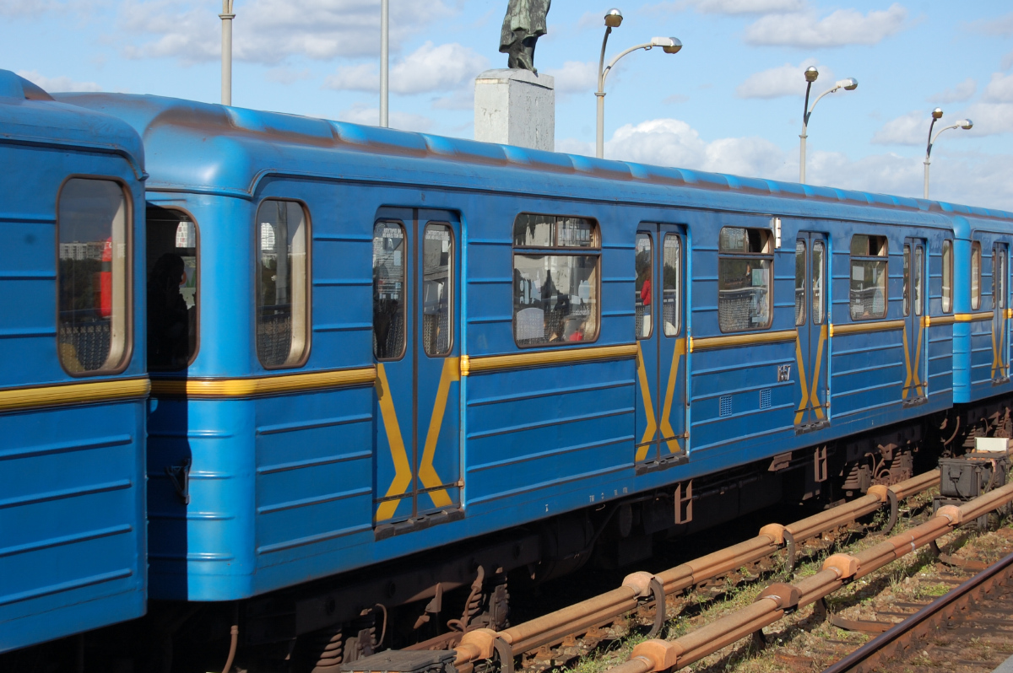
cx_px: 506
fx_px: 2319
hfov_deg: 24.6
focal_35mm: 82
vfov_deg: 16.5
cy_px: 336
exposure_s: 1/320
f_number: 9
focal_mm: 55
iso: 200
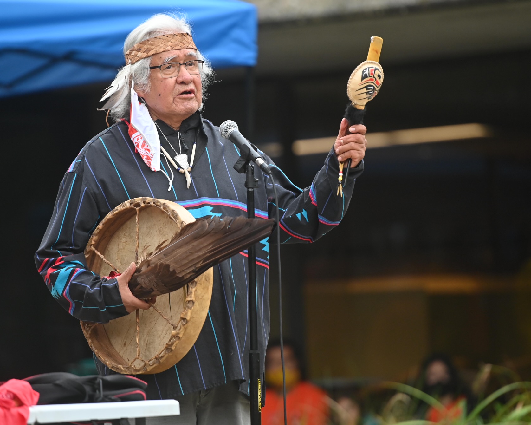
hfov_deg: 7.7
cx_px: 244
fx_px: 3960
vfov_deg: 6.1
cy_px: 193
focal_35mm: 252
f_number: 2.8
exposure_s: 1/1000
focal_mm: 195
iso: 640
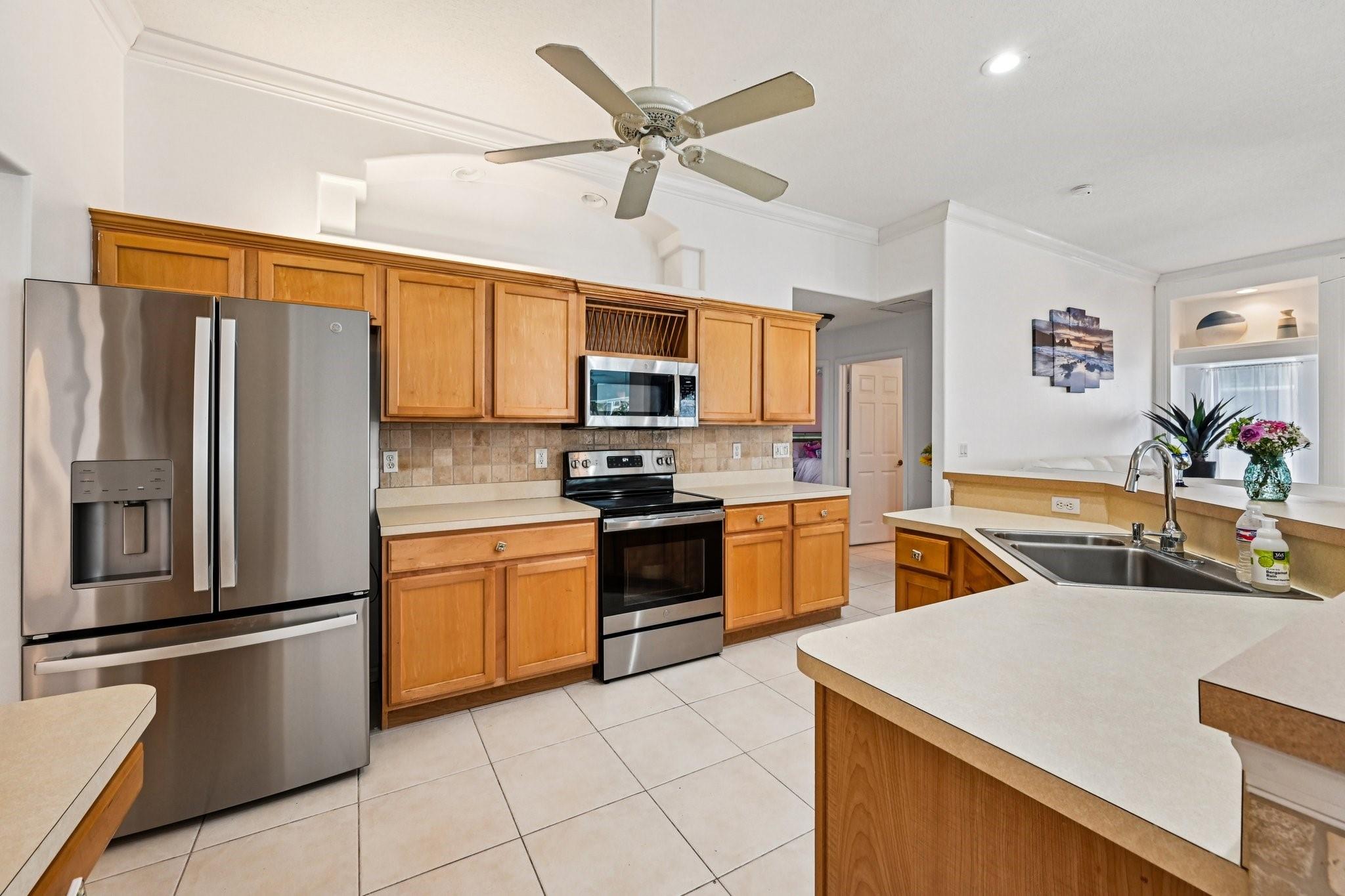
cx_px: 672
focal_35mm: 14
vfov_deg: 81.2
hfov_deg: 104.3
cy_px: 448
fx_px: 523
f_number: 8
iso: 640
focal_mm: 14
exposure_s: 1/15
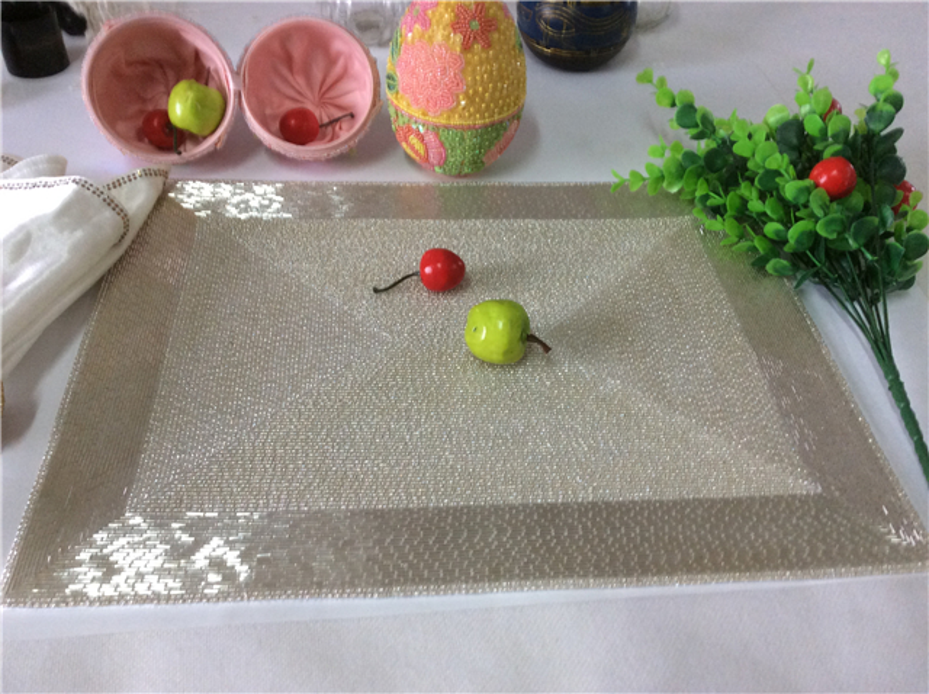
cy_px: 347
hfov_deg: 56.9
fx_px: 858
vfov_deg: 44.1
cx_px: 464
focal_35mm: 32
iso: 80
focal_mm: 3.3
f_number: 2.4
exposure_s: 1/25
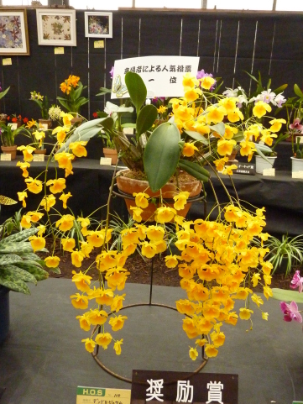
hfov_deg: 53.1
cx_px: 157
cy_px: 203
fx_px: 303
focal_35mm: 26
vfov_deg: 67.3
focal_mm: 4.1
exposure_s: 1/250
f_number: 4
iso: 800
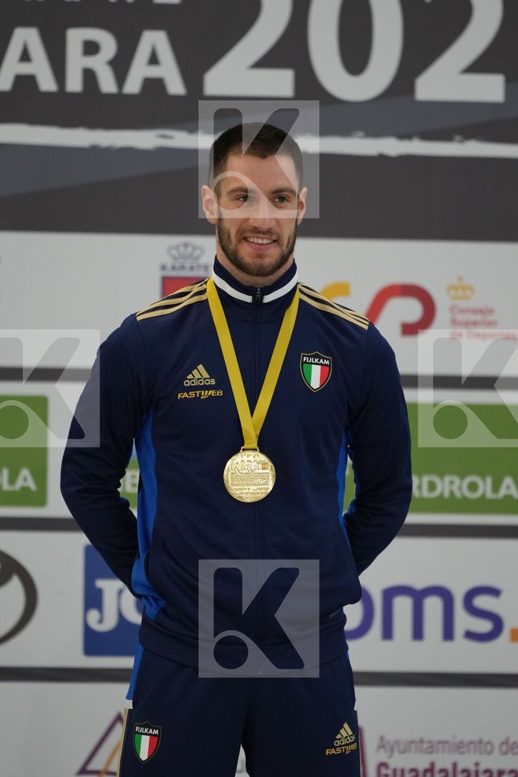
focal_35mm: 300
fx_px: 6474
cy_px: 388
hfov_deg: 4.6
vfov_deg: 6.9
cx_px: 259
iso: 1600
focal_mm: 200
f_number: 2.8
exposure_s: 1/500
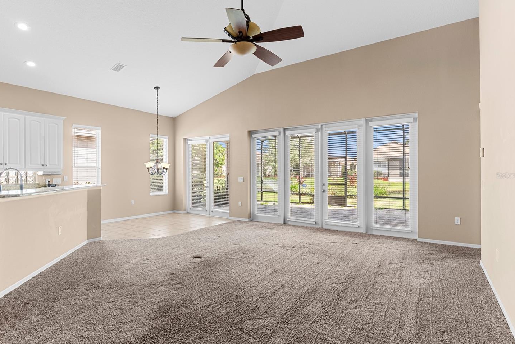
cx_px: 241
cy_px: 175
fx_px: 272
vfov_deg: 64.6
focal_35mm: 19
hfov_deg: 86.8
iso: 400
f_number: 8
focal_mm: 17
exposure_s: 1/3
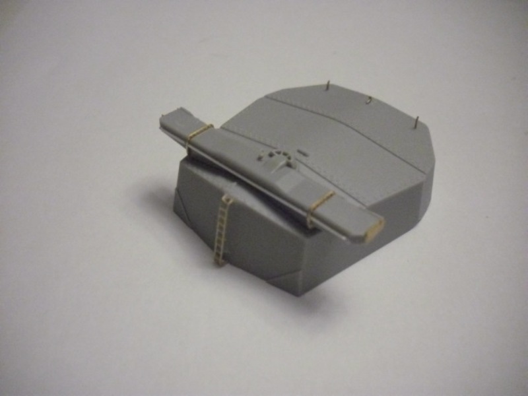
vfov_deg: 37.7
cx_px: 264
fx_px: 580
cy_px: 198
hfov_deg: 49.0
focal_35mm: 38
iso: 800
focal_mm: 6.2
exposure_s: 1/100
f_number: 2.8
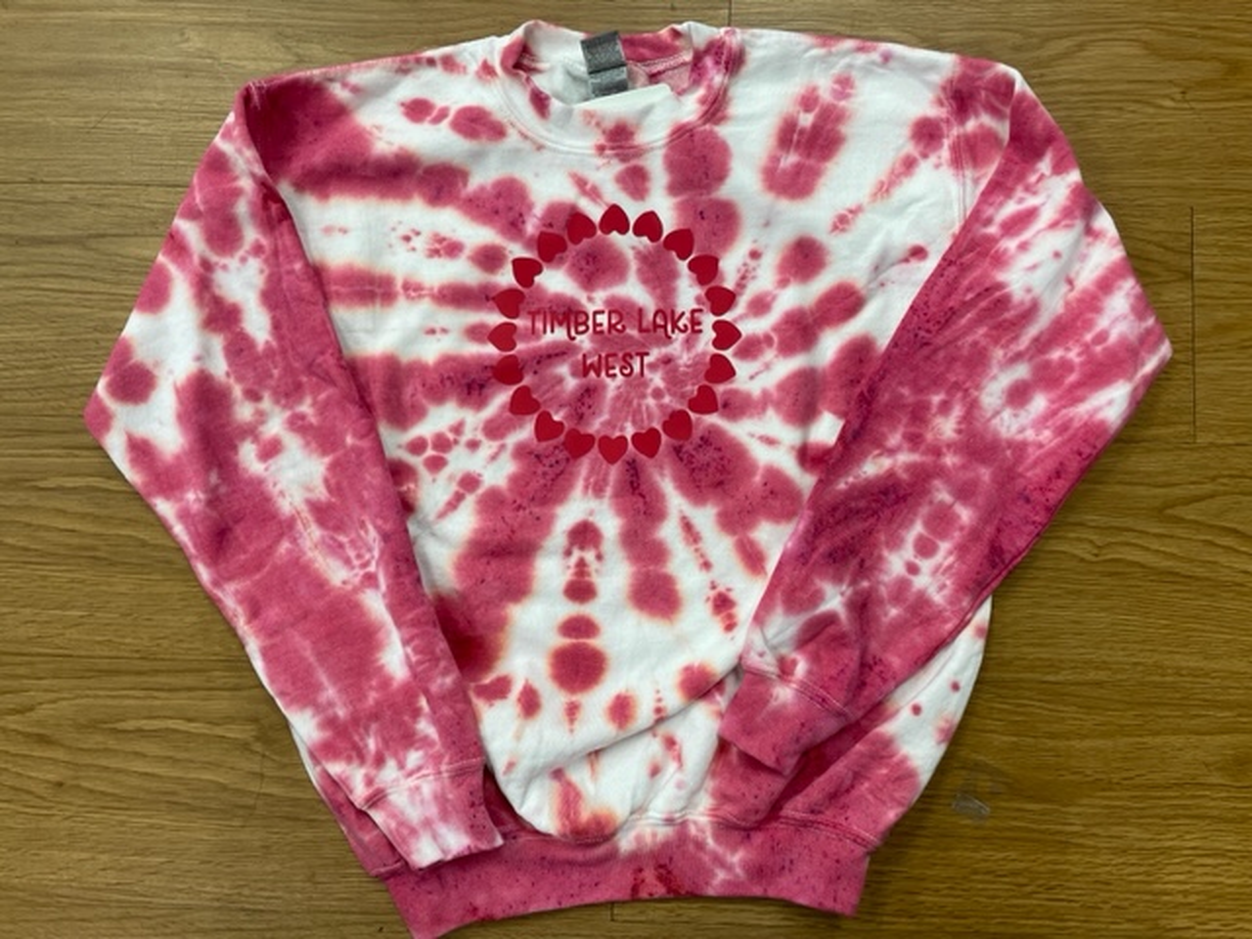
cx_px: 626
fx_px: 940
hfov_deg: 67.3
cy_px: 470
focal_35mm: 26
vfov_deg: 53.1
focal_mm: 4.2
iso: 80
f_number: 1.6
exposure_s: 1/60
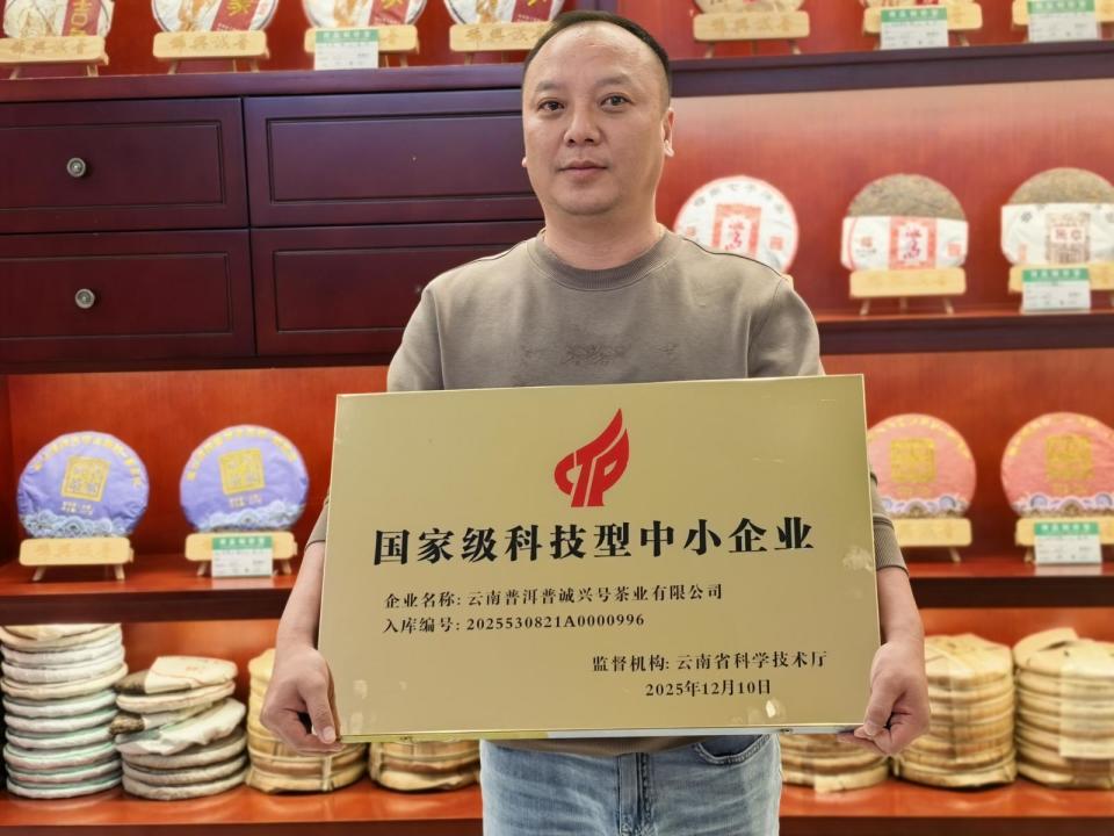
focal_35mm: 56
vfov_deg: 26.1
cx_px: 557
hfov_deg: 34.3
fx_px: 1802
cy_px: 418
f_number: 2
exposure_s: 1/100
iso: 80
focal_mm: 5.75
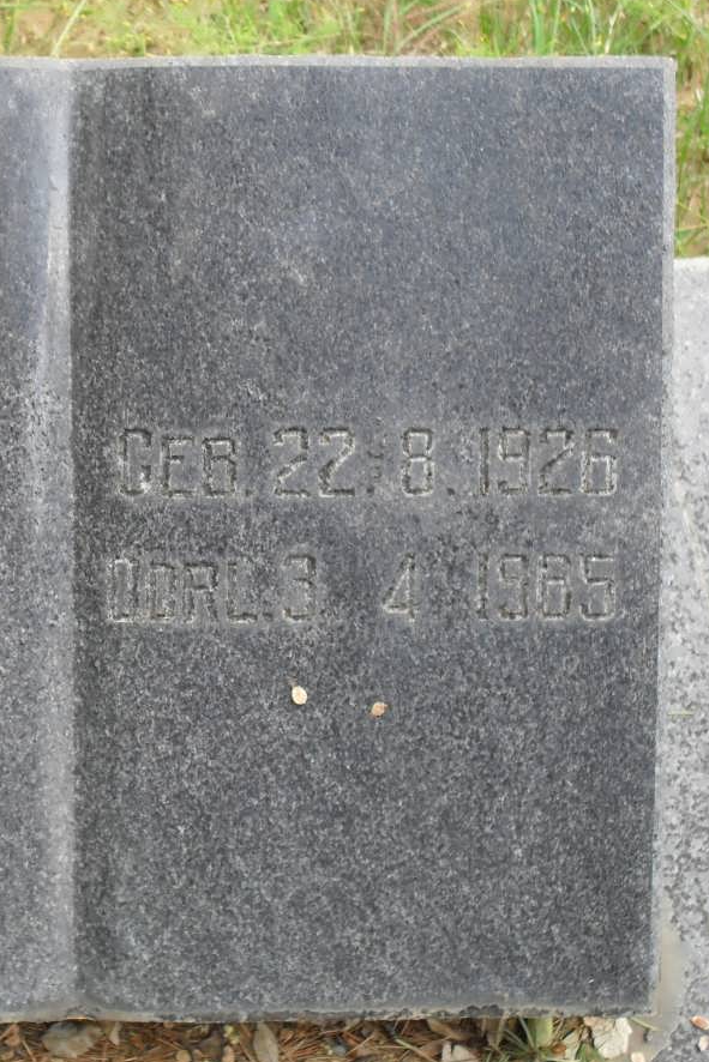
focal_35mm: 69
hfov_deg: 19.5
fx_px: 2037
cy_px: 535
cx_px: 115
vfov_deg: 29.2
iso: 100
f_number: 3.9
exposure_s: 1/125
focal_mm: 8.7
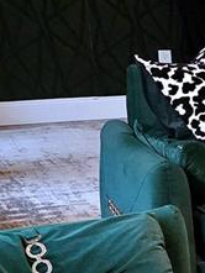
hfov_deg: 10.3
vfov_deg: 15.4
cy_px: 283
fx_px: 986
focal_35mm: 125
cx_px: 487
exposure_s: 1/120
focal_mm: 6.3
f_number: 1.7
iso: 1600
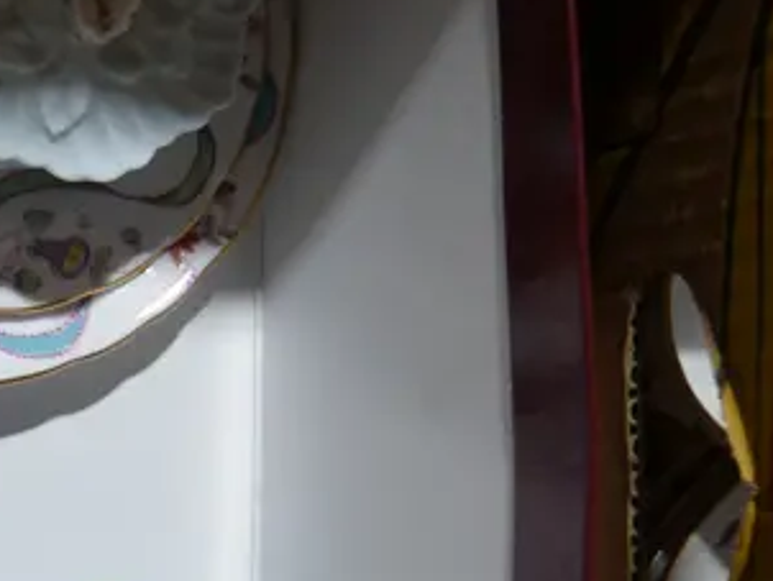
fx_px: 2123
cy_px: 329
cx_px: -325
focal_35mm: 95
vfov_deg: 15.6
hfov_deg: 18.6
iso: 200
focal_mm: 14
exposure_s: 1/60
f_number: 3.5
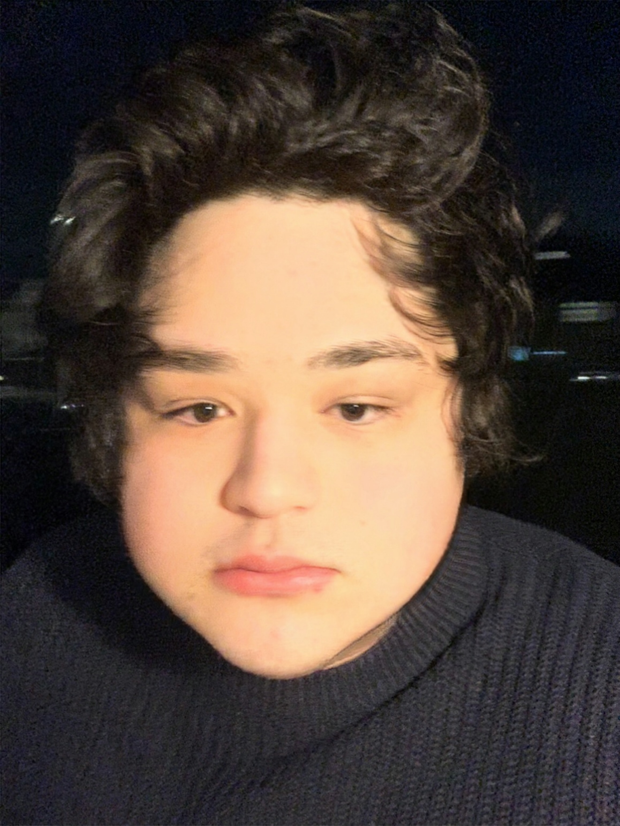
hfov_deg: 44.2
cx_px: 310
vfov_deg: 56.8
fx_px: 764
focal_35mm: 32
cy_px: 413
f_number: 2.2
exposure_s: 1/25
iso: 400
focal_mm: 2.87
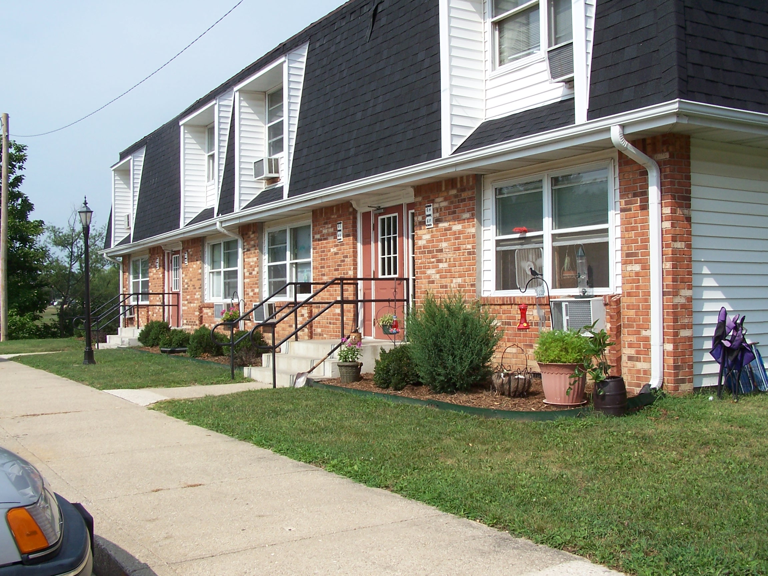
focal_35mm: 38
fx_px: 843
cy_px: 288
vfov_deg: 37.7
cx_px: 384
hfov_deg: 49.0
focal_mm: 6.3
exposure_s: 1/500
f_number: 5.6
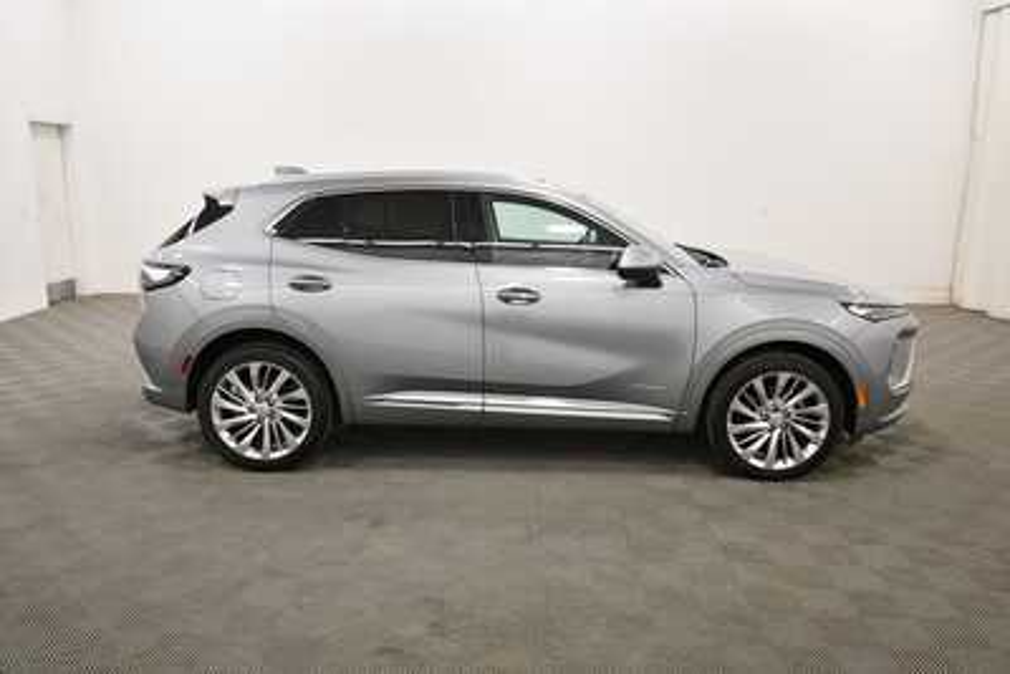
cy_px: 337
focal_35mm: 28
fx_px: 786
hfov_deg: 65.5
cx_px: 505
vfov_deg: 46.4
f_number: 5.6
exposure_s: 1/125
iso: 900
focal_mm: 19
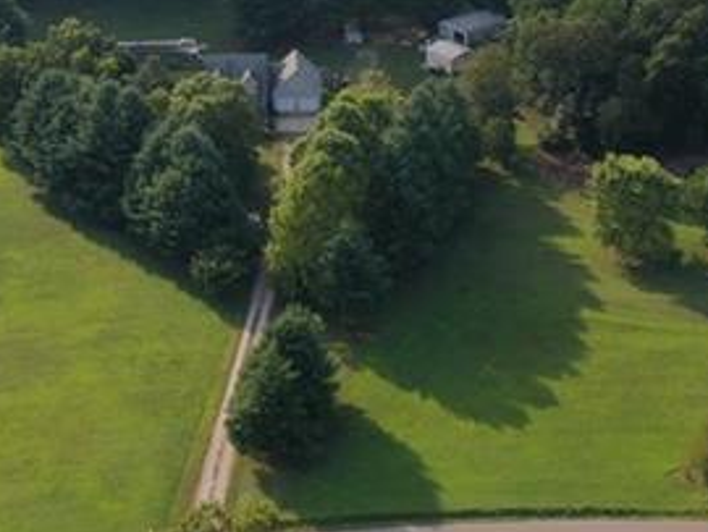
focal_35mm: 102
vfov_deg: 14.2
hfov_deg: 19.2
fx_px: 2088
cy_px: -73
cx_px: 244
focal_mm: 10.26
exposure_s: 1/120
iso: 100
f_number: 4.5
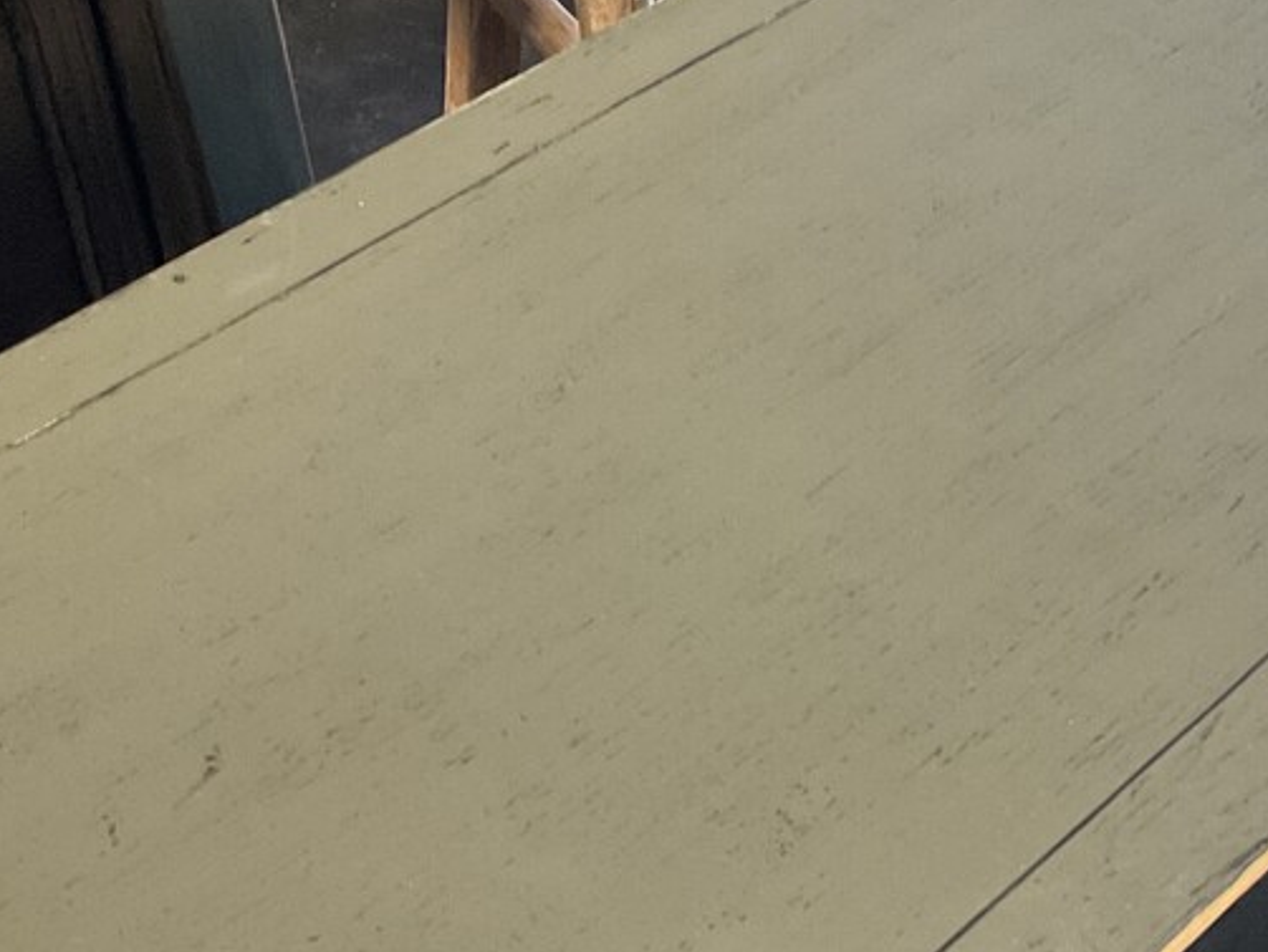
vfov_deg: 19.1
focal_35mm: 77
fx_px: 2822
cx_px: 931
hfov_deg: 25.1
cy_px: 561
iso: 320
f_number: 1.8
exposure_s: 1/33
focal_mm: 3
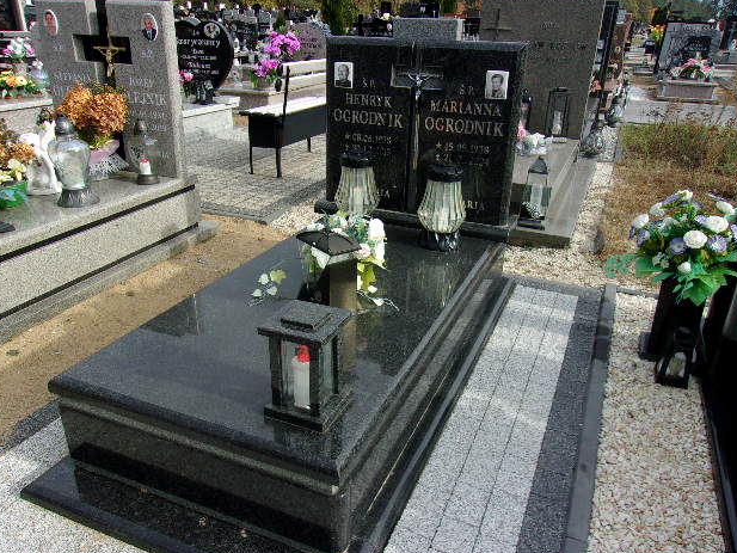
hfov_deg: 63.4
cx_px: 368
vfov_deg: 49.8
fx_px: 596
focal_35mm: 28
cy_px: 278
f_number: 10.4
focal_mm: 4.9
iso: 80
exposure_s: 1/70
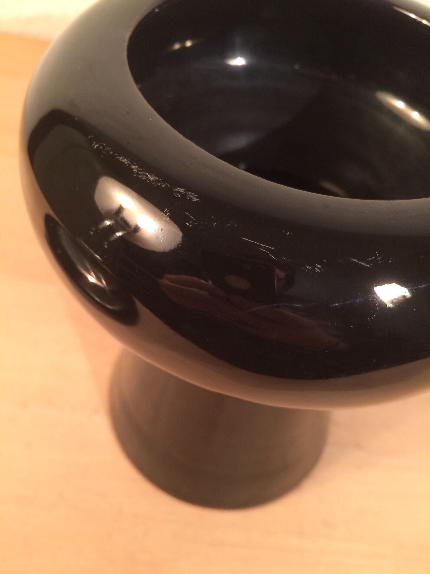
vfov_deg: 61.7
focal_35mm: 29
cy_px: 287
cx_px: 215
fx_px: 480
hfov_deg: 48.2
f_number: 2.2
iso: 125
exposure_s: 1/33
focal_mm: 4.15
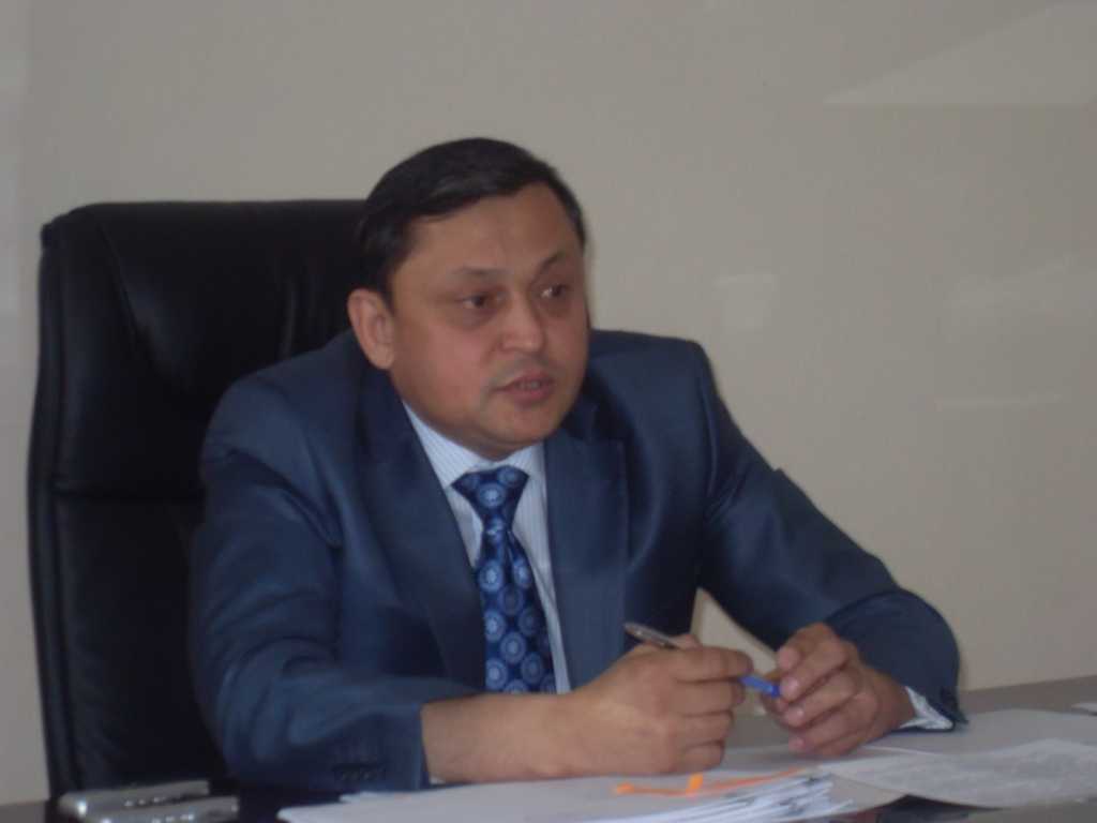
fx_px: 3518
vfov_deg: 13.3
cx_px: 548
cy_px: 412
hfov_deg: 17.7
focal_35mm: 111
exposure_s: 1/90
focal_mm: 18.1
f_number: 5.2
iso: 240
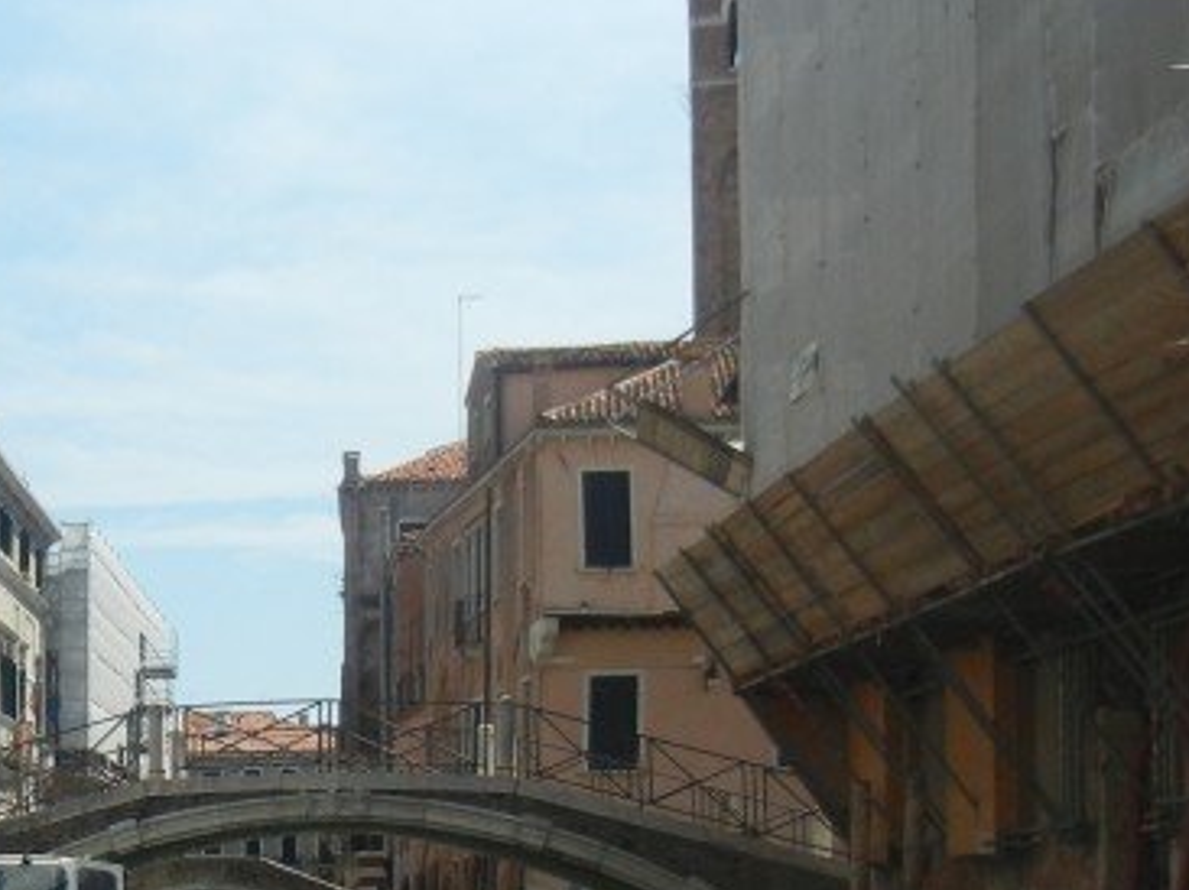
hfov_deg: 22.6
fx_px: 2883
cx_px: 58
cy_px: 854
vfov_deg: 17.2
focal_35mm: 84
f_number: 7
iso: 160
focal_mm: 5.4
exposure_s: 1/422
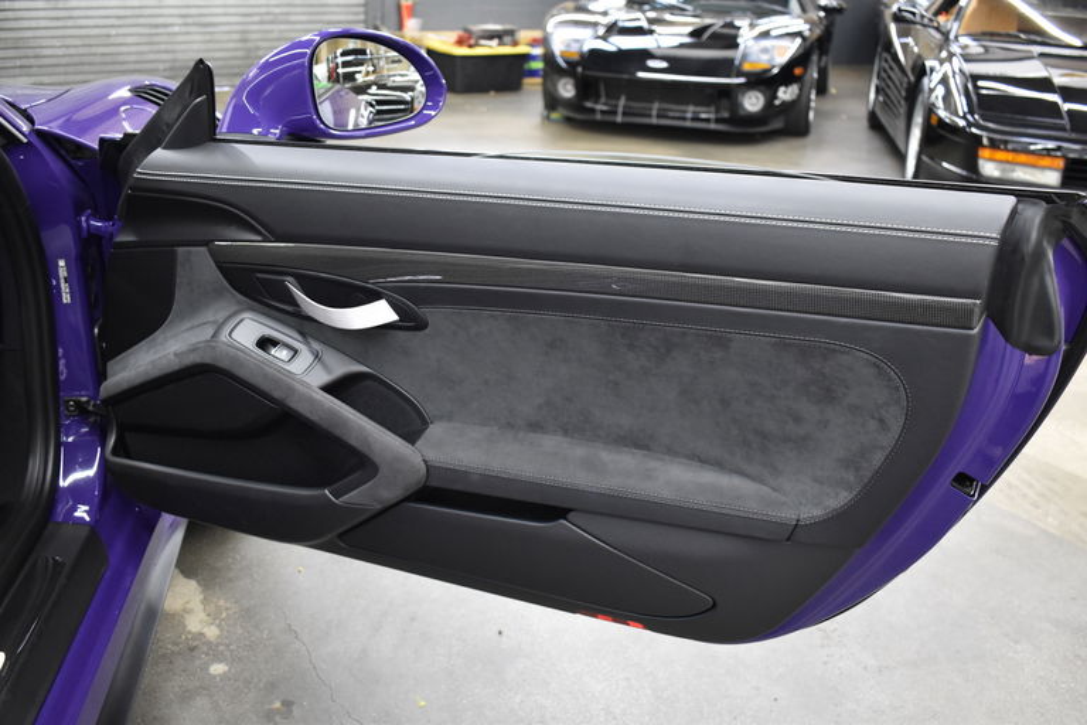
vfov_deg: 38.4
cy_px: 362
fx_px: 1042
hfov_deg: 55.1
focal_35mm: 34
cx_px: 544
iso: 1800
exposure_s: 1/40
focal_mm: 23
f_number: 3.8
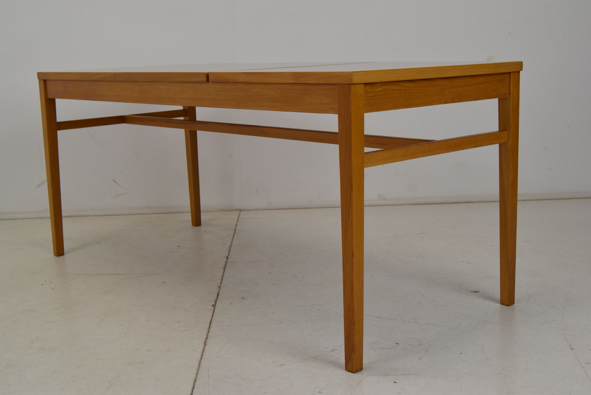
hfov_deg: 41.1
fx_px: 789
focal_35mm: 48
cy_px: 198
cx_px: 296
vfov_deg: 28.1
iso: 1600
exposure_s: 1/320
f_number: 9
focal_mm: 32
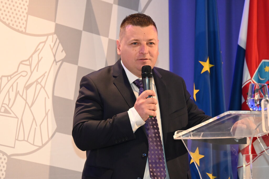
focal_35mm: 185
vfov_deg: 7.4
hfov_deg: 11.1
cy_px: 90
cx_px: 134
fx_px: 1381
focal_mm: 185
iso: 8000
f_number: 6.3
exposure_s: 1/200
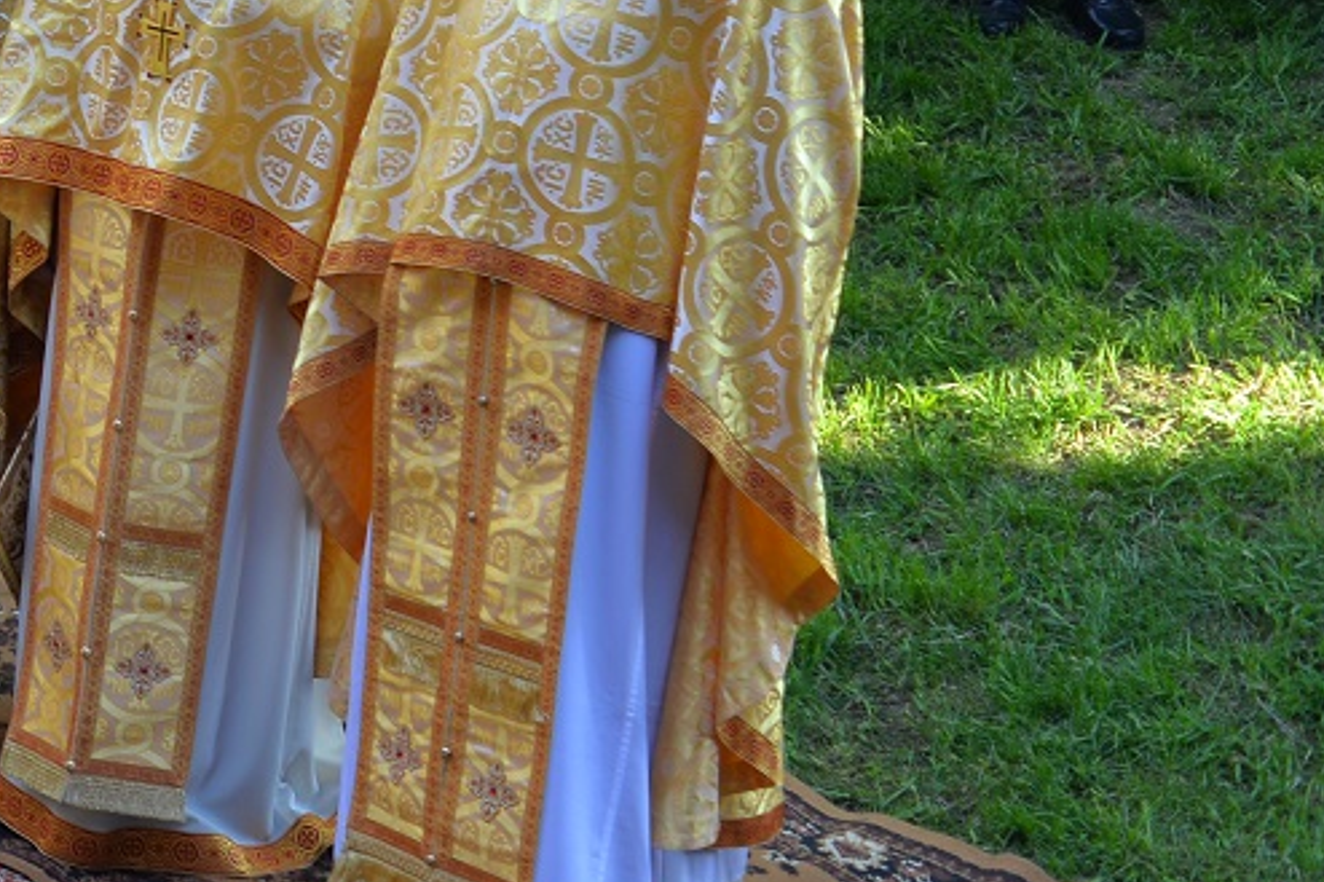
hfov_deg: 14.2
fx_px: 4706
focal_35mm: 128
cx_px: -1047
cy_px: -210
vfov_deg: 10.5
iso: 200
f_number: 5
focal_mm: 35
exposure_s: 1/100
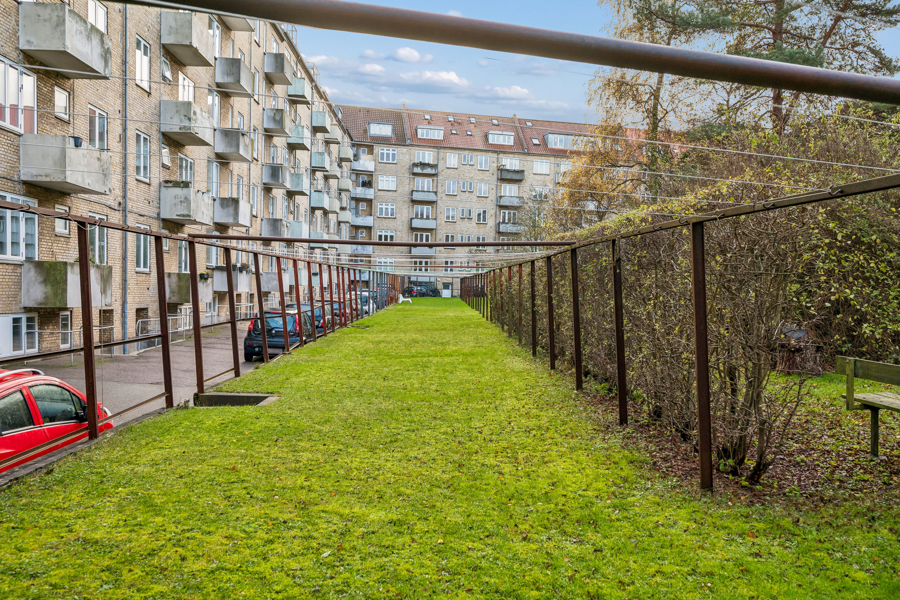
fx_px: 750
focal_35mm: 30
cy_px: 300
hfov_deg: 61.9
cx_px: 450
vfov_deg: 43.6
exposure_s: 1/125
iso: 640
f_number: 6.3
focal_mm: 30
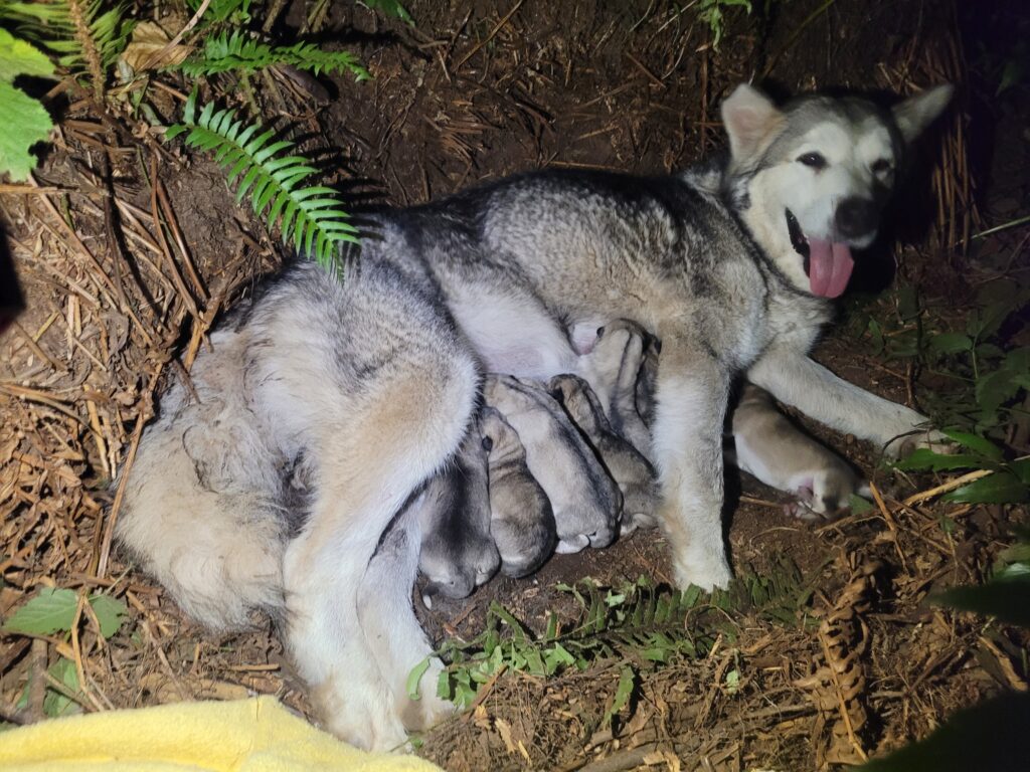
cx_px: 515
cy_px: 386
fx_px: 774
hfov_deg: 67.3
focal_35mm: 26
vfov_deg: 53.1
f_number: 1.8
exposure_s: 1/24
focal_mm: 5.4
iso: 640
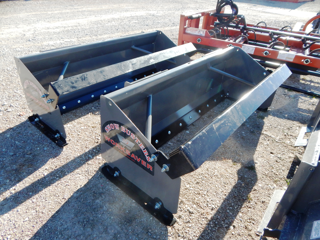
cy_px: 120
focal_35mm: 22
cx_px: 160
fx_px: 203
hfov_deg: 76.4
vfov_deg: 61.1
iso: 125
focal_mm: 4
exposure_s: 1/500
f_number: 3
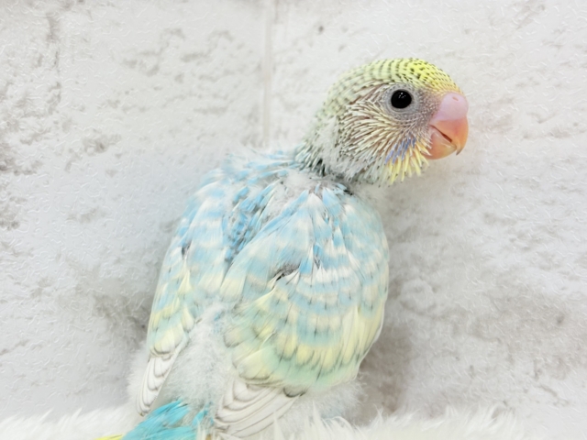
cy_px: 220
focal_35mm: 52
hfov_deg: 36.8
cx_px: 294
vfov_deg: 28.0
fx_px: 882
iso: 100
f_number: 1.6
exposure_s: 1/100
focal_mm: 5.96
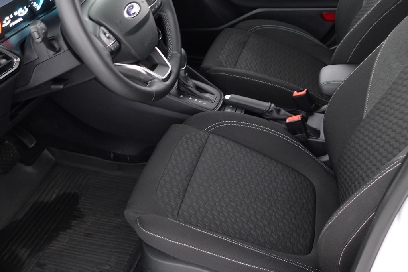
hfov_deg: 50.5
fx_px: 431
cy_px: 122
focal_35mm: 38
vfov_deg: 35.0
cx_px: 238
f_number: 1.8
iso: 800
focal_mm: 9.4
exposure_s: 1/20
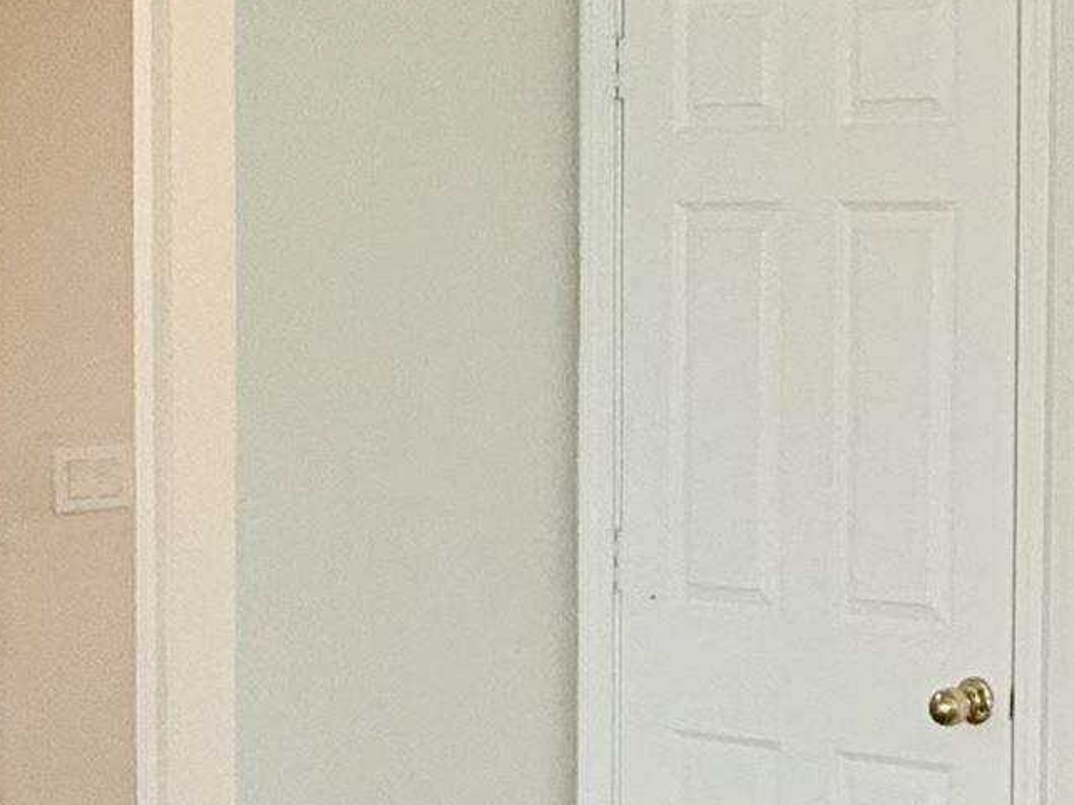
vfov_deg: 21.9
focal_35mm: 67
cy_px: 383
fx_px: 2078
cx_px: 1835
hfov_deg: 21.3
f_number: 2.2
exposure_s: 1/120
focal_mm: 2.22
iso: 160
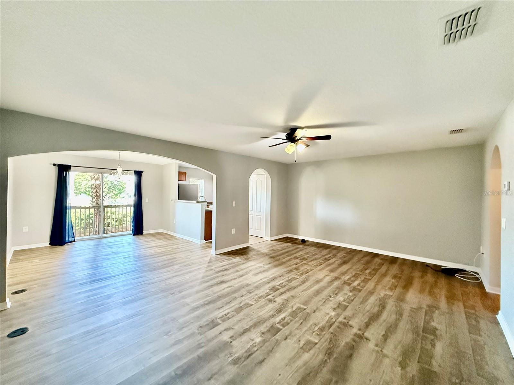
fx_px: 208
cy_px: 192
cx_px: 257
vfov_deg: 85.7
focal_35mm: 14
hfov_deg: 102.1
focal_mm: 2.22
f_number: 2.2
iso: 1250
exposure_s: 1/60
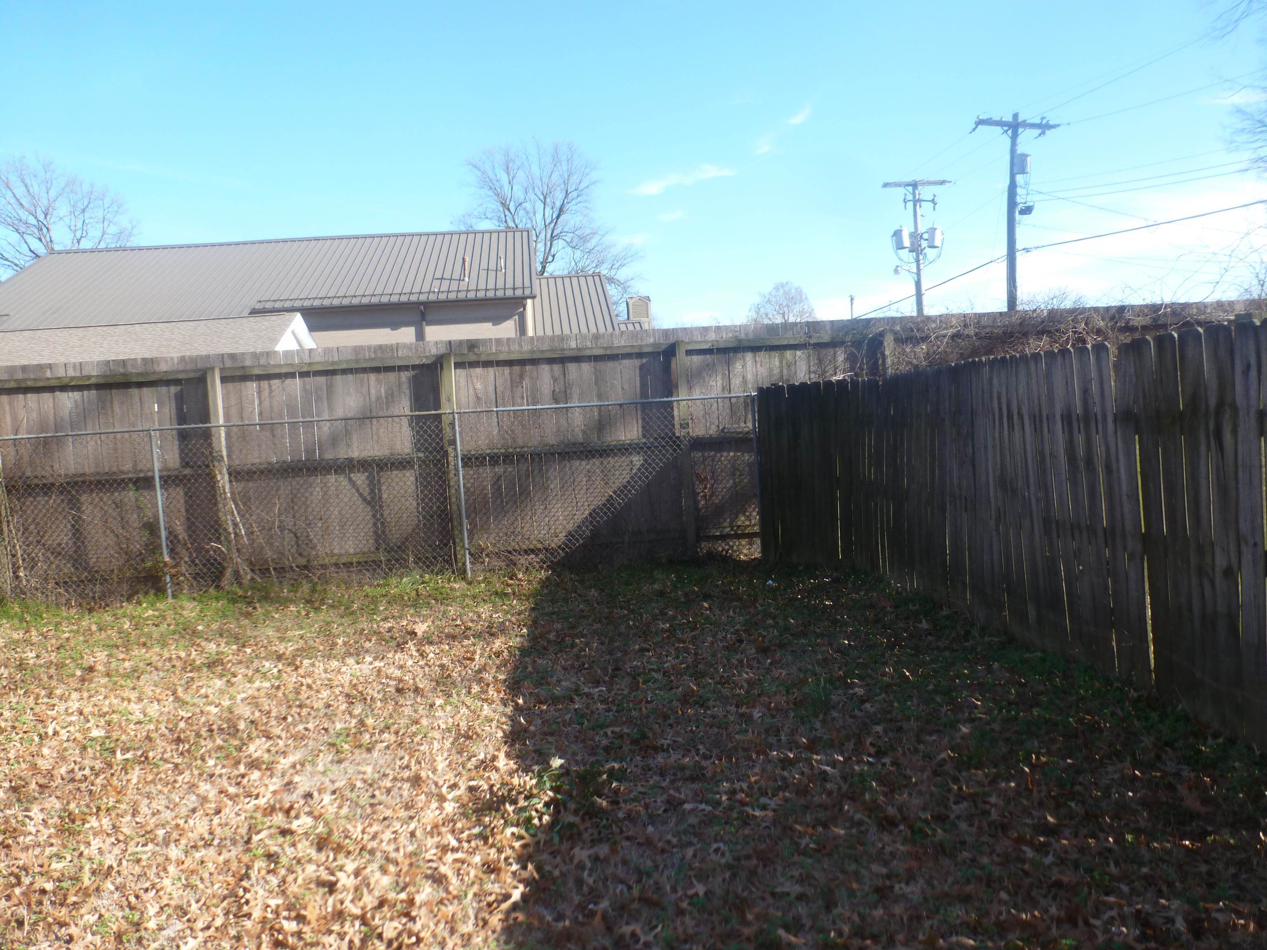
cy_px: 475
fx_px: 878
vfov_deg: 56.8
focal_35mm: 24
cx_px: 634
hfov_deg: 71.6
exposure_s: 1/400
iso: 100
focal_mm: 4.3
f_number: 3.3
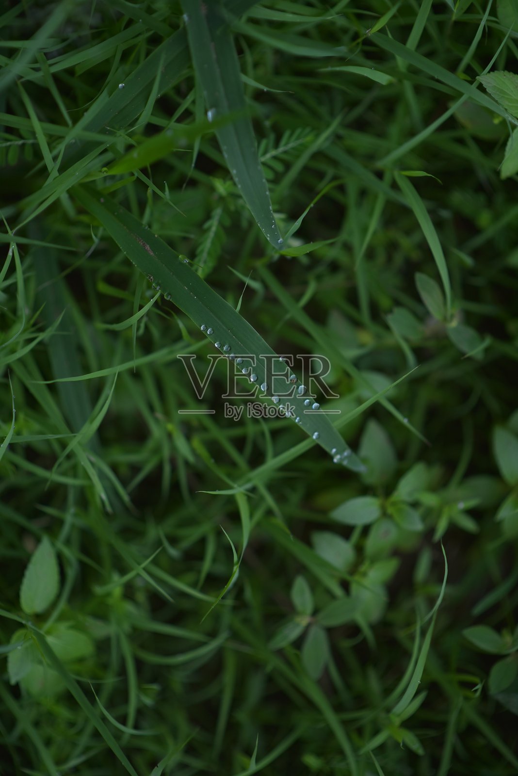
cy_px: 388
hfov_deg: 16.1
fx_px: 1833
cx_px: 259
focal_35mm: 85
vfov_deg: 23.9
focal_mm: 85
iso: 250
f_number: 2
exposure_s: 1/1000
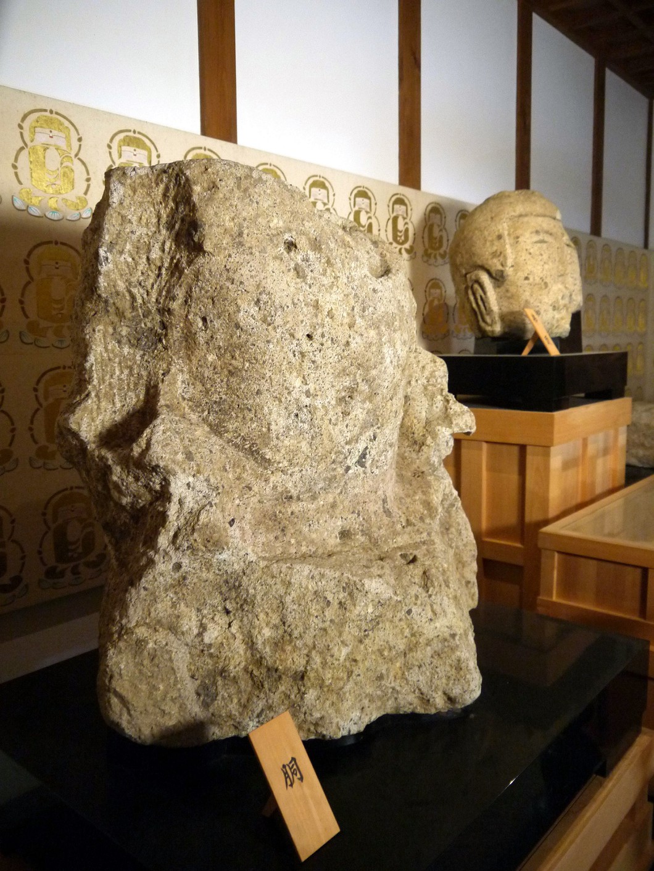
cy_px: 436
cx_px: 327
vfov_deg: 63.4
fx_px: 705
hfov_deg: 49.8
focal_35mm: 28
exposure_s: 1/50
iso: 800
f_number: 3.5
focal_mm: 14
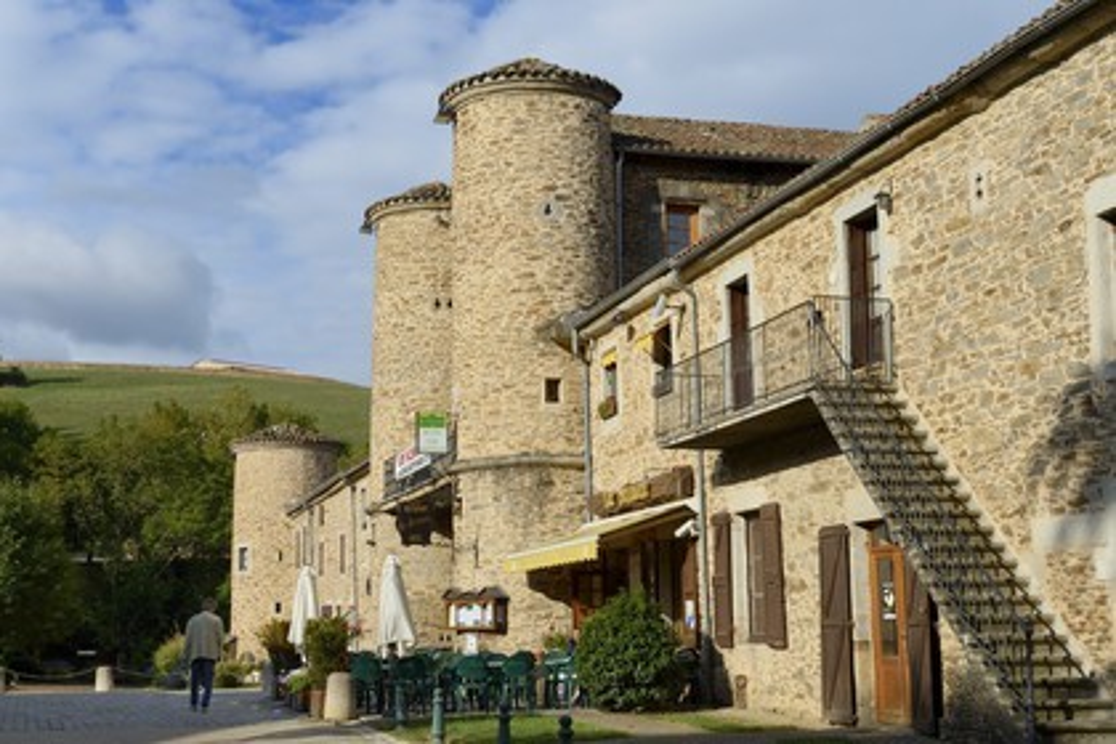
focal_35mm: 50
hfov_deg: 39.6
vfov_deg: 27.0
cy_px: 372
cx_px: 558
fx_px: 1550
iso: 200
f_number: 14
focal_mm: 50
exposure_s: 1/160
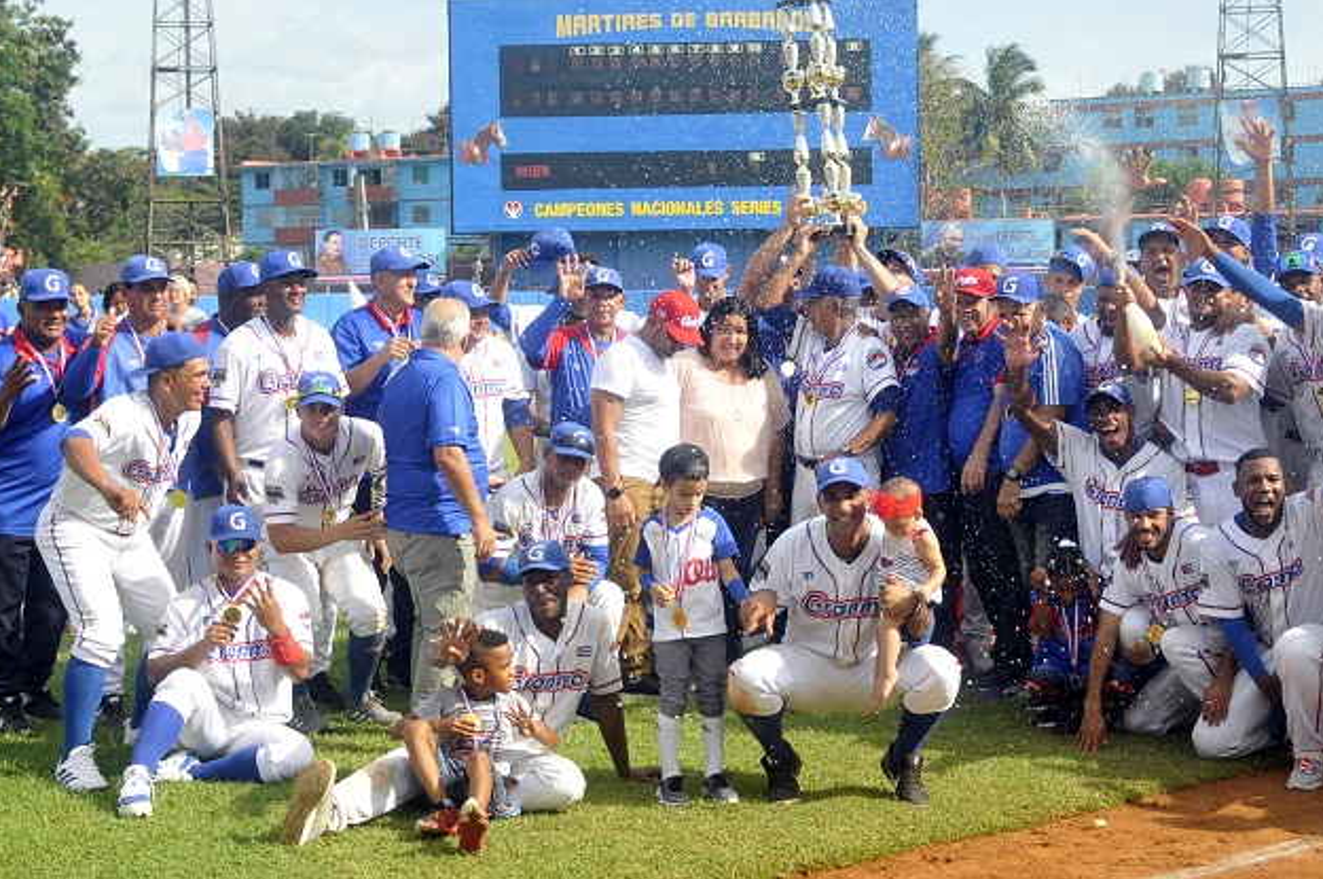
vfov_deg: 25.9
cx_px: 863
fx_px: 1909
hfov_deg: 37.9
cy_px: 414
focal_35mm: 52
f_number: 4
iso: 640
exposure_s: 1/2000
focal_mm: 26
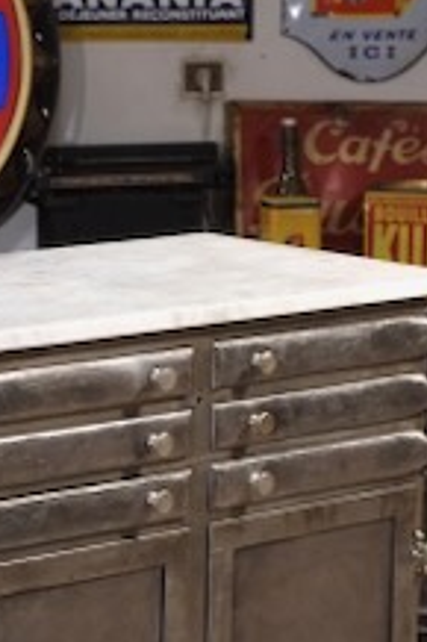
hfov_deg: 9.3
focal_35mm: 146
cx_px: 50
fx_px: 2602
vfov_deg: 13.9
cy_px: 565
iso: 3200
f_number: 4
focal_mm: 35
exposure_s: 1/125
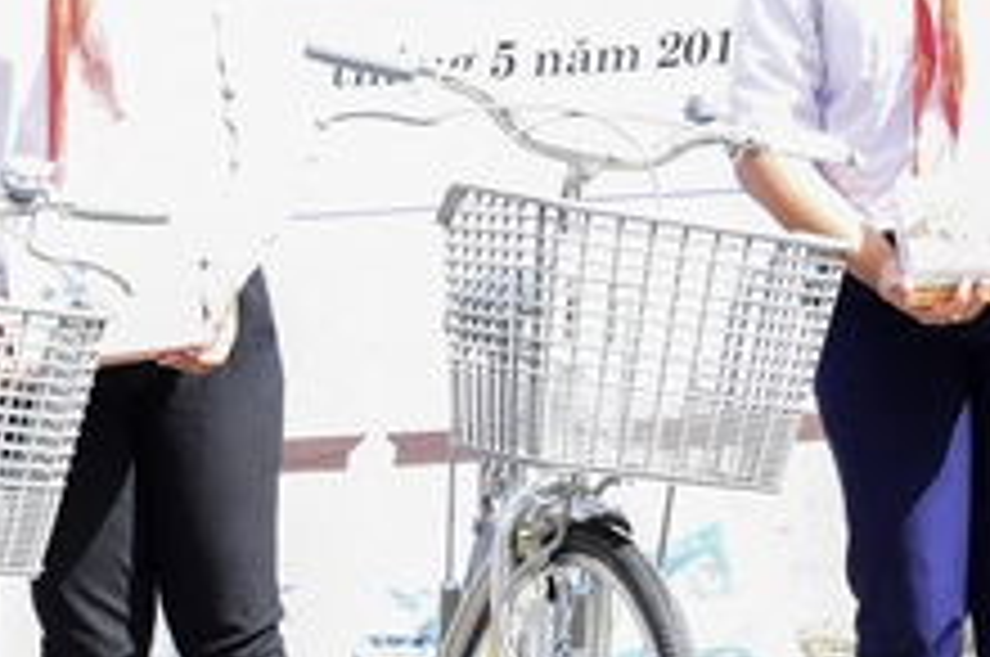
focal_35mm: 71
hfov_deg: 25.1
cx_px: 1242
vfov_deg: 19.1
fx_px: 1950
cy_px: 344
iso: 200
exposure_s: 1/100
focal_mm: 24
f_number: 6.3
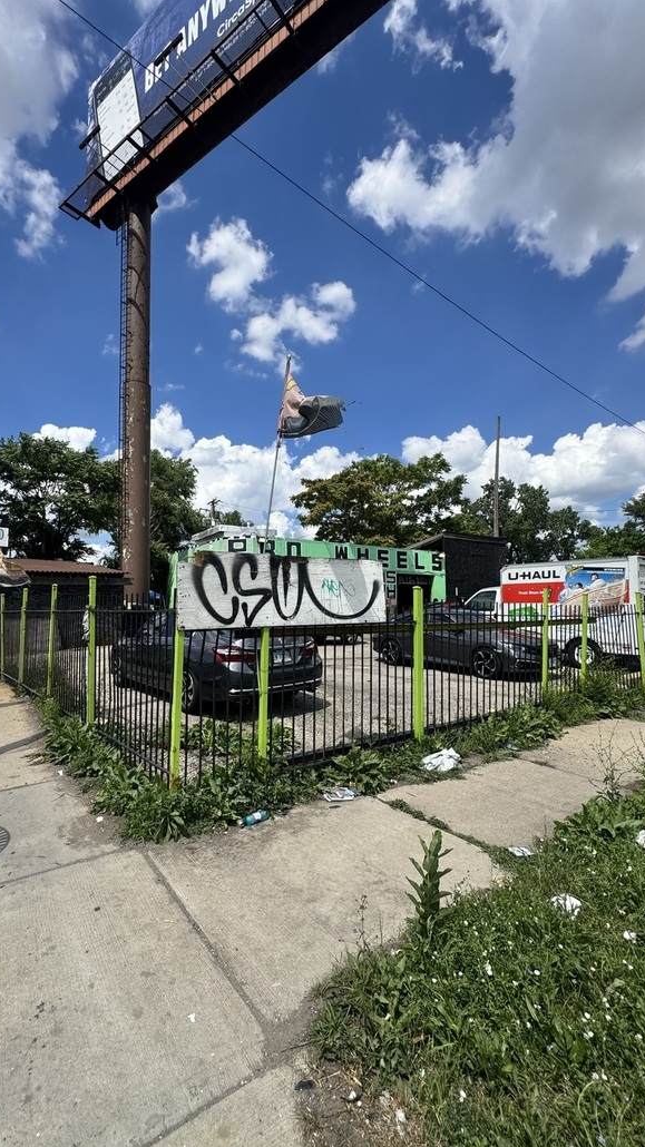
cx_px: 281
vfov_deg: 99.4
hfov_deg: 66.8
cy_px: 582
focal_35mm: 16
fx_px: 487
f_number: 2.2
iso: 40
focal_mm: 2.22
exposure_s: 1/2342
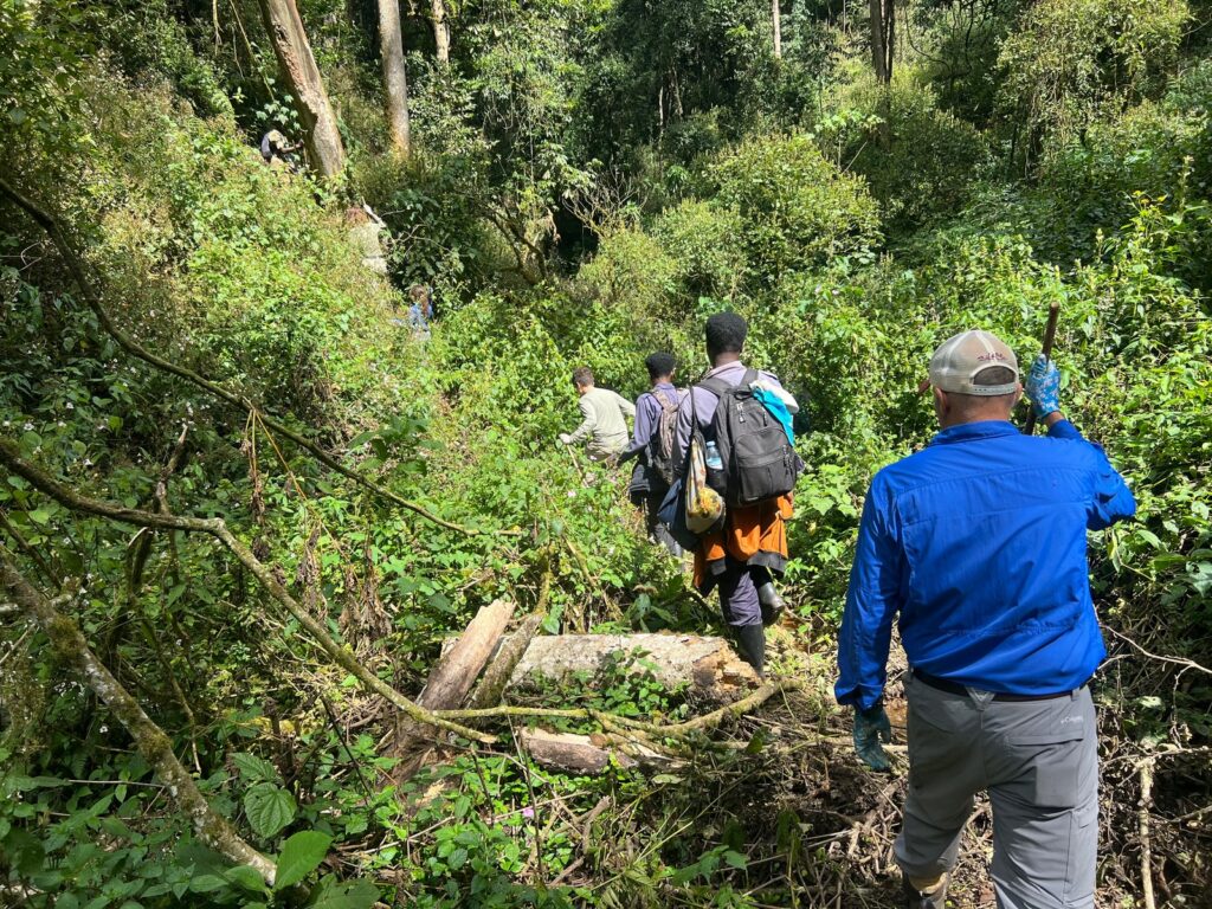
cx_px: 606
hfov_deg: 67.3
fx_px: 910
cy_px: 454
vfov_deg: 53.1
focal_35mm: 26
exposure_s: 1/924
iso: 50
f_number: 1.5
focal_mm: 5.7
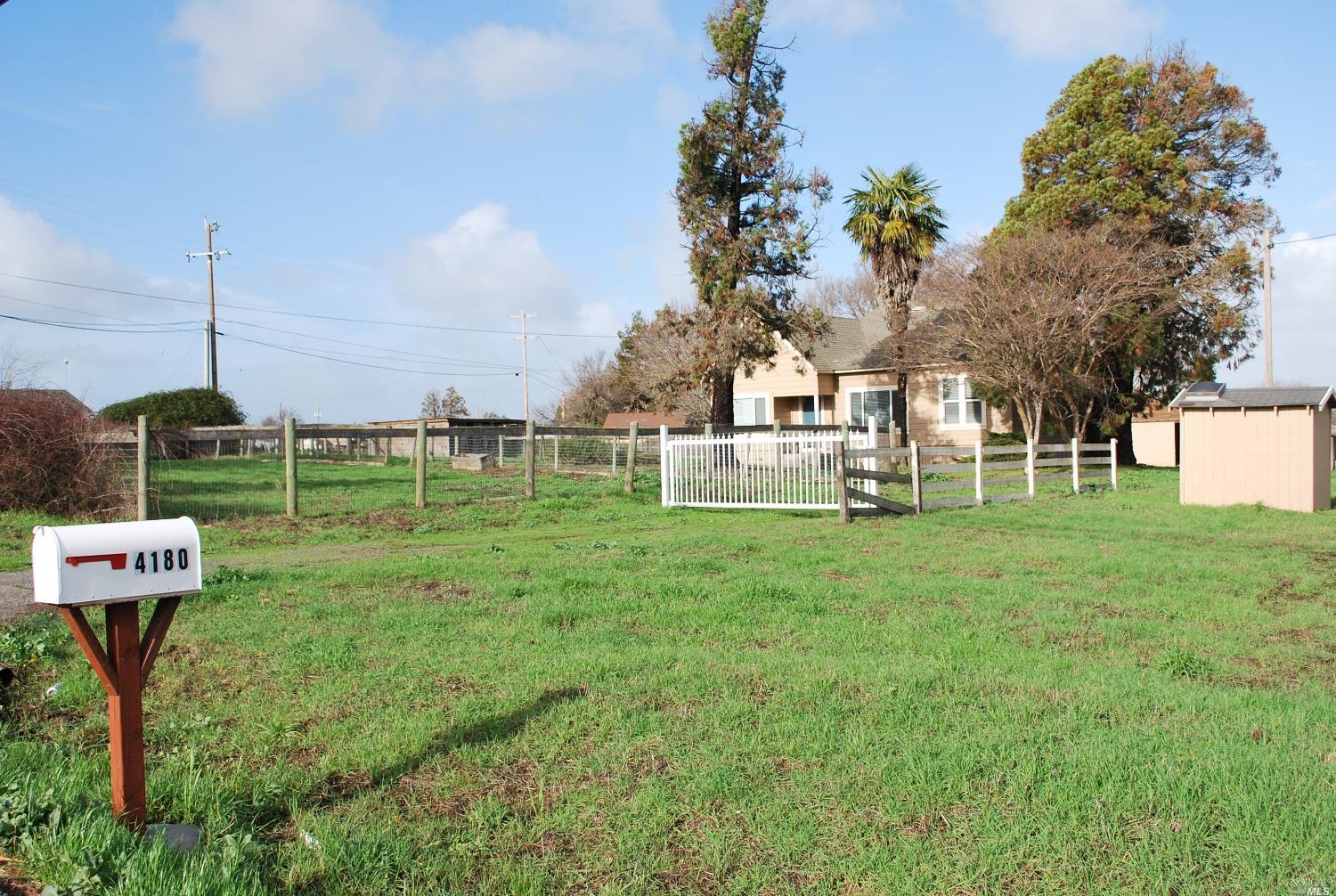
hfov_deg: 57.1
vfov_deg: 40.1
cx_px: 668
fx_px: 1227
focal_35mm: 33
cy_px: 448
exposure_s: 1/250
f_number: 8
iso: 100
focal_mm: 22
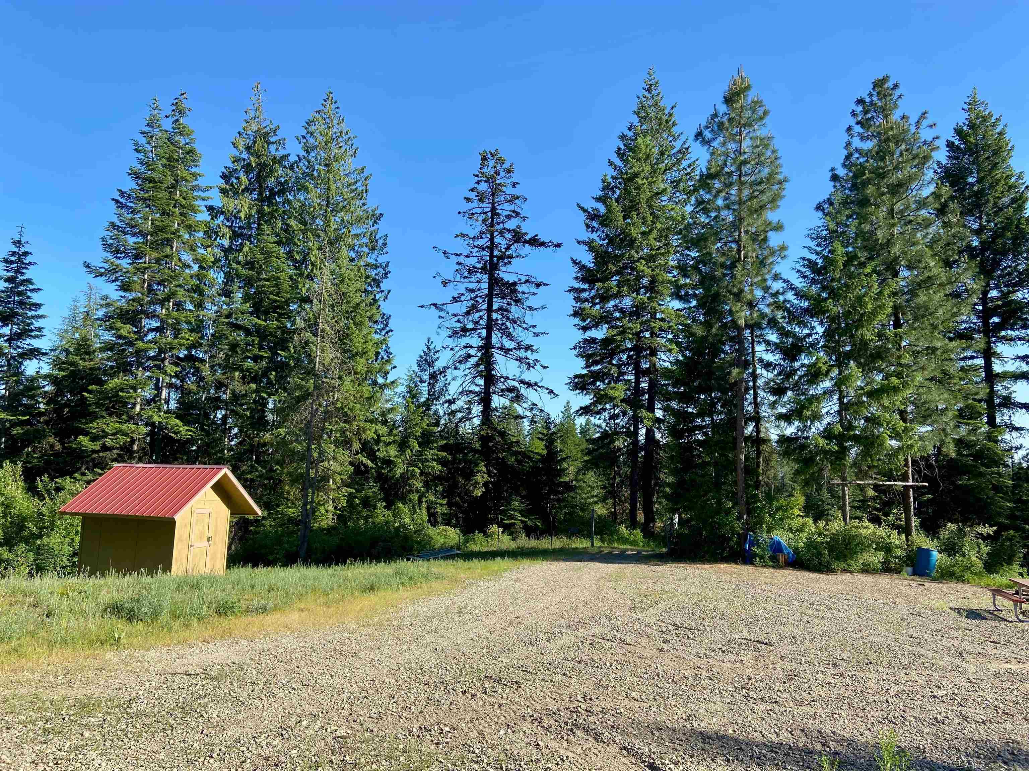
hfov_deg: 67.3
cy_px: 386
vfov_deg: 53.1
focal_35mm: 26
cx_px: 514
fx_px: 773
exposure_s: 1/1447
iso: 32
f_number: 1.8
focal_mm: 4.3
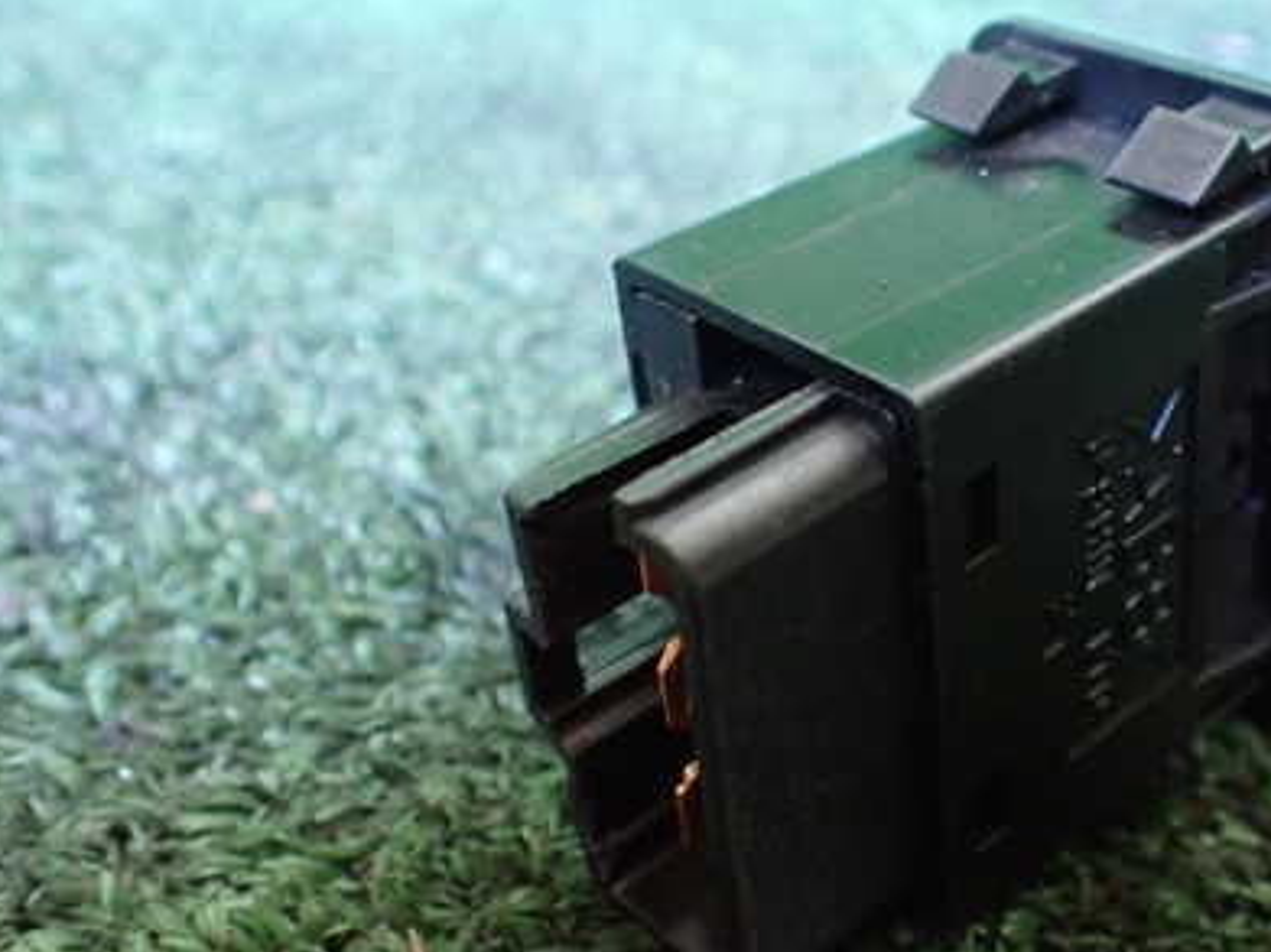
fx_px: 1688
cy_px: 465
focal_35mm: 46
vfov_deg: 31.5
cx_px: 900
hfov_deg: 40.4
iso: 1000
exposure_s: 1/30
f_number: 2.3
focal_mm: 5.4
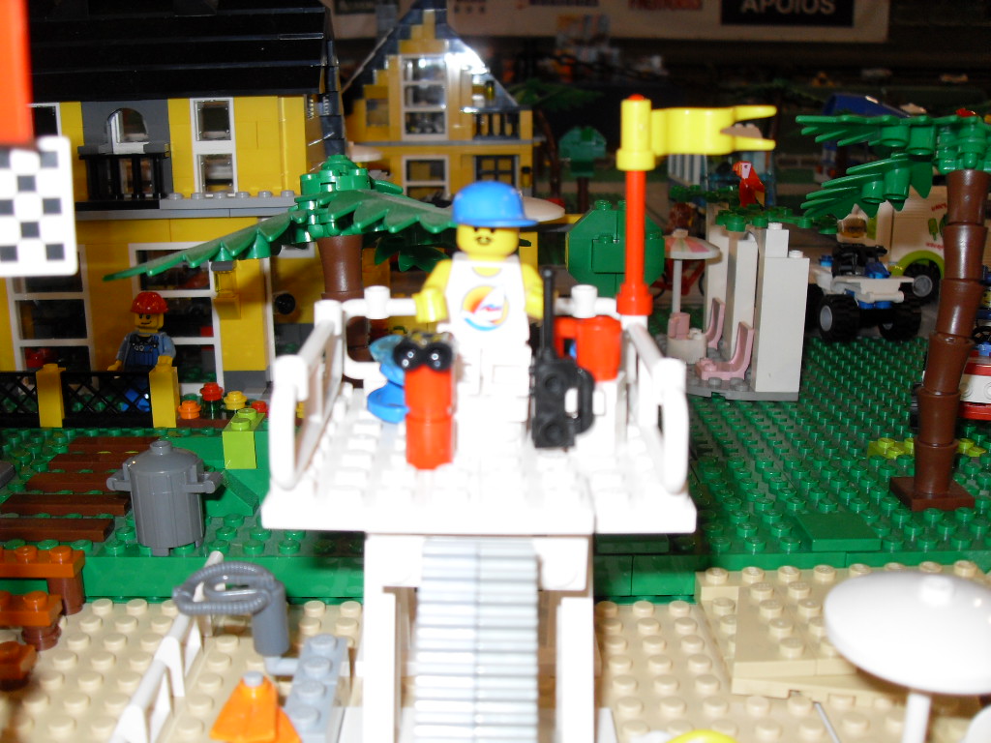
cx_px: 496
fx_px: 1059
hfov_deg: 50.1
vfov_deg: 38.7
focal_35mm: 37
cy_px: 372
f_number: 2.8
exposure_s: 1/45
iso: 100
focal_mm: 6.3
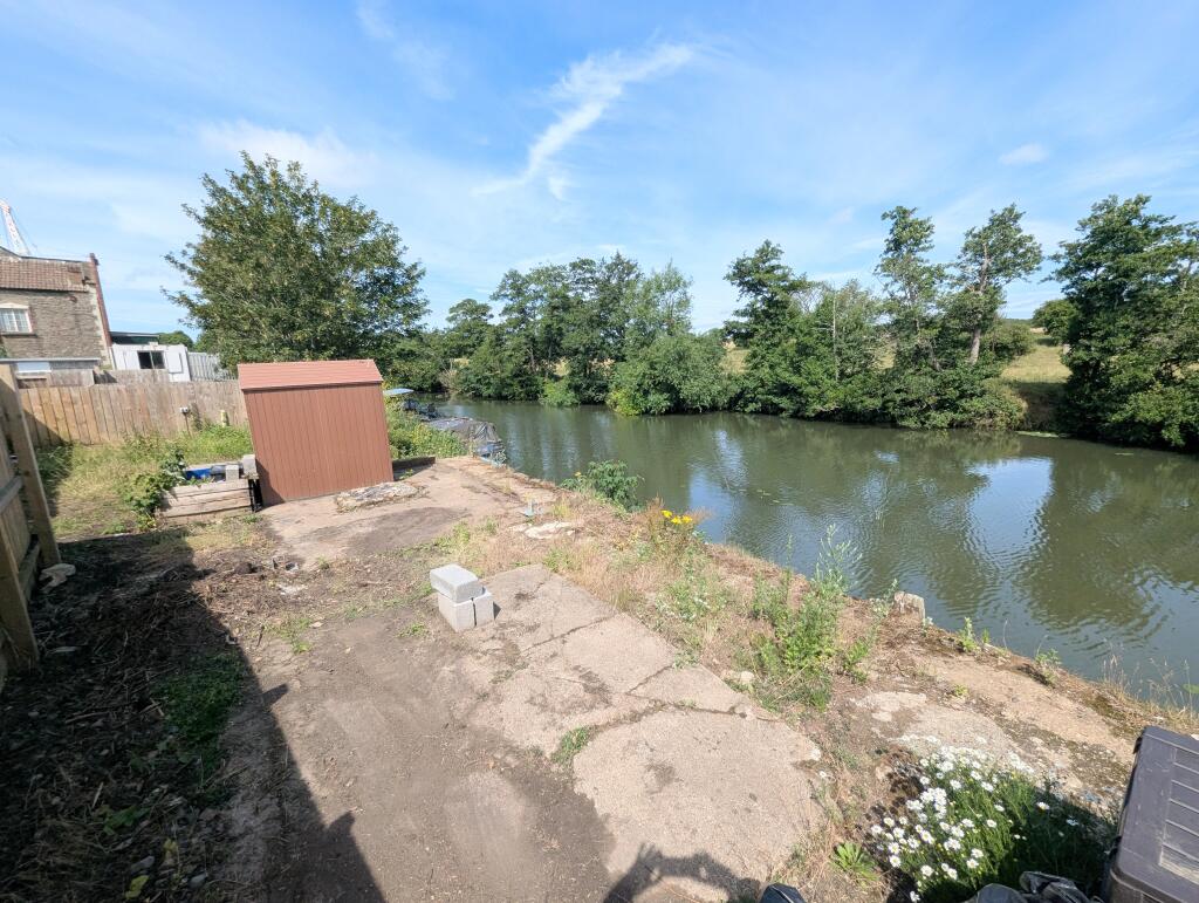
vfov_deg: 90.1
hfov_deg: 106.1
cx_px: 600
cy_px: 452
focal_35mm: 13
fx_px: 451
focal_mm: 1.95
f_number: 2.2
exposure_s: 1/1357
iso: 47
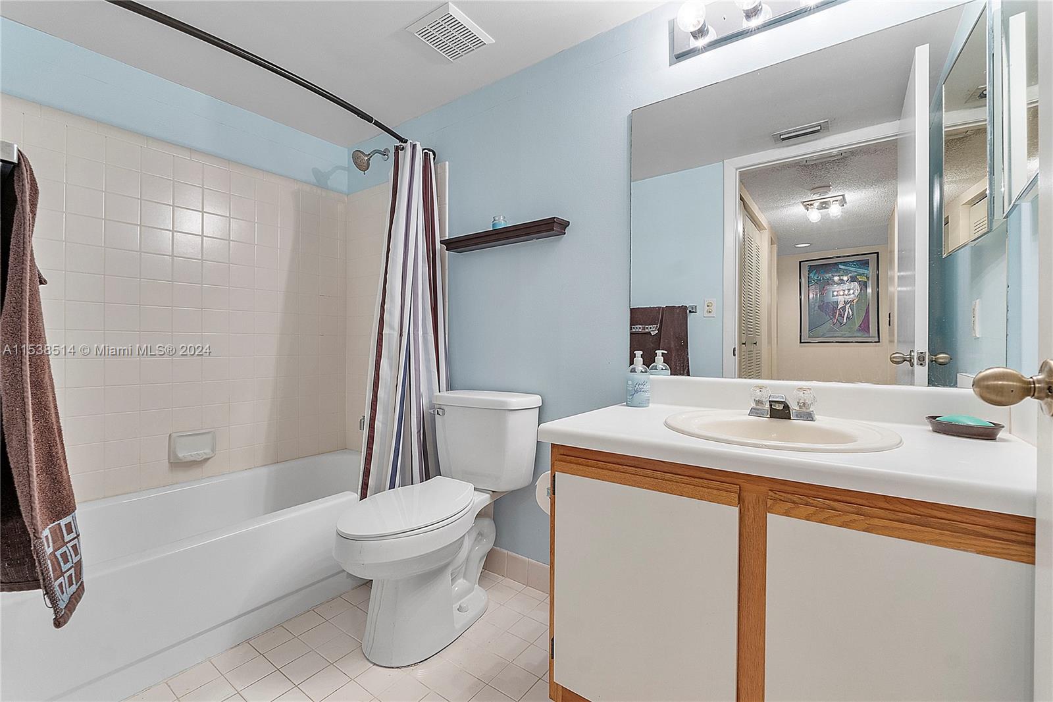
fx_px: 439
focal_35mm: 15
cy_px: 351
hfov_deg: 100.4
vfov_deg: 77.3
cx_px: 526
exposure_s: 1/3
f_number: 8
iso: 250
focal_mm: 10
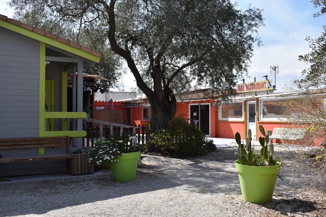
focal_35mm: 40
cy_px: 108
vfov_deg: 33.0
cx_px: 163
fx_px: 367
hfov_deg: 47.9
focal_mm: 27
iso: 400
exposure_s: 1/1600
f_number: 7.1
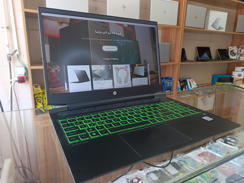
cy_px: 92
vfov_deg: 59.0
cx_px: 122
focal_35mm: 23
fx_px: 162
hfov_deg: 73.8
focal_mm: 6.14
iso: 400
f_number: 1.6
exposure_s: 1/100
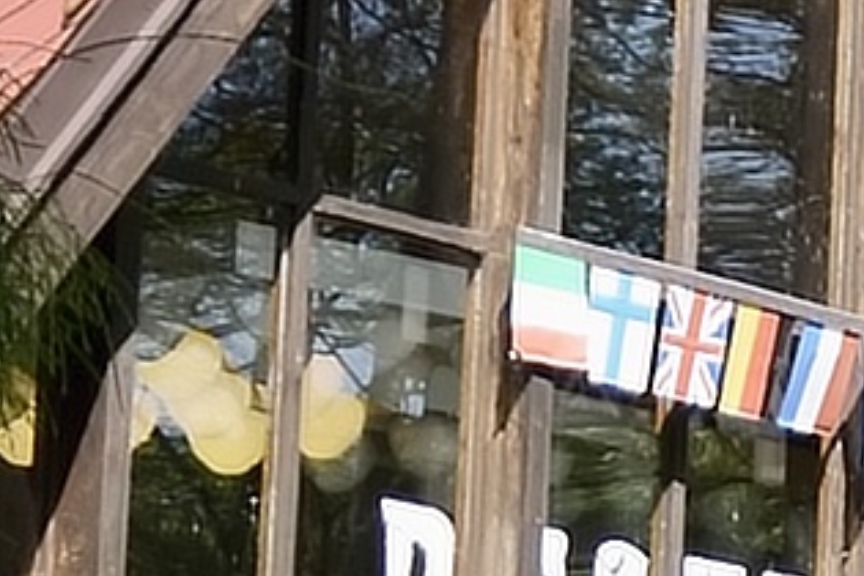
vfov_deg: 7.5
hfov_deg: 8.9
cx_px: 2707
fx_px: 4392
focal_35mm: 183
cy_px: 658
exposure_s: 1/100
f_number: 3.5
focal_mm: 16
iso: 100
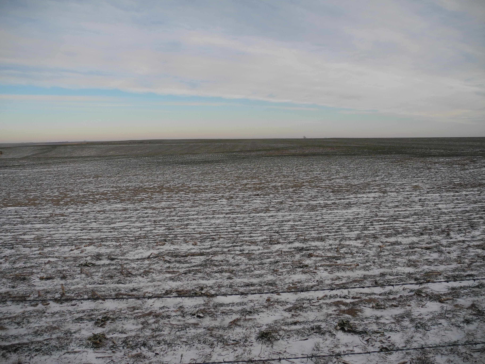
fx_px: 392
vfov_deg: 49.7
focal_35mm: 28
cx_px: 242
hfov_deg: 63.4
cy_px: 182
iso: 100
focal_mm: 6
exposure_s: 1/800
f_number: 2.8
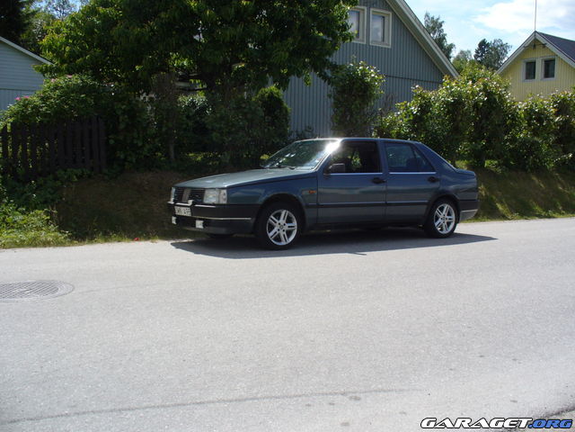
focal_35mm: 37
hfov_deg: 50.1
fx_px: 615
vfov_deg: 38.7
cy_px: 216
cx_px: 288
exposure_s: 1/400
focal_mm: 6.1
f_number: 5.6
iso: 100
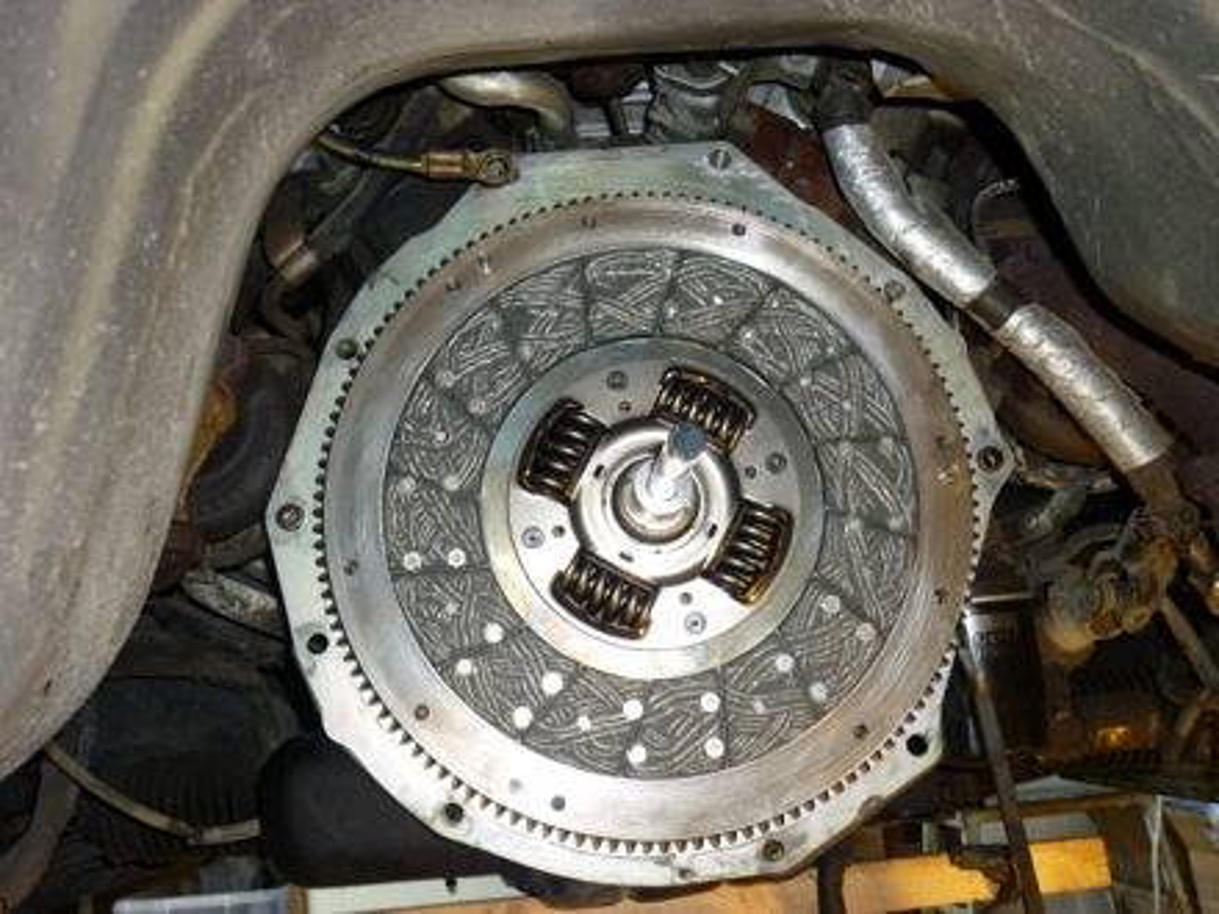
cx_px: 610
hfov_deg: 55.4
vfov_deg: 42.9
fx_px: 1162
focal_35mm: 33
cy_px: 457
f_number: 2.8
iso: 100
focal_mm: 5.5
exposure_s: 1/30
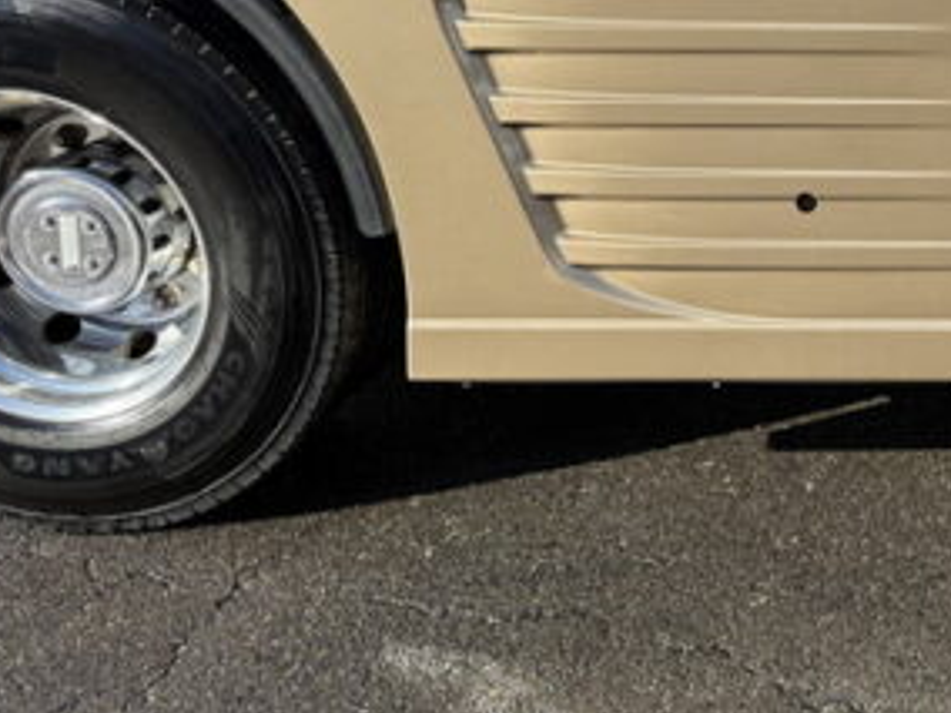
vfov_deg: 26.8
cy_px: 211
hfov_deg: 31.8
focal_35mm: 54
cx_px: 1025
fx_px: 1484
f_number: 1.78
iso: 80
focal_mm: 6.76
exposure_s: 1/1727
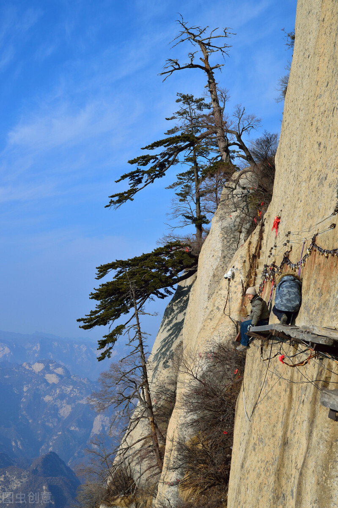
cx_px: 169
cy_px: 254
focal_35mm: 52
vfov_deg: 37.9
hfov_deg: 25.7
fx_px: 740
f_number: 8
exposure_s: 1/400
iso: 100
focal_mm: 35
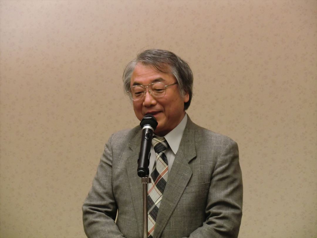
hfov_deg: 13.6
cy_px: 119
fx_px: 1328
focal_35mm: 145
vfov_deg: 10.2
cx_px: 158
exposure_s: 1/30
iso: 400
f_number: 4.6
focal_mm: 25.9
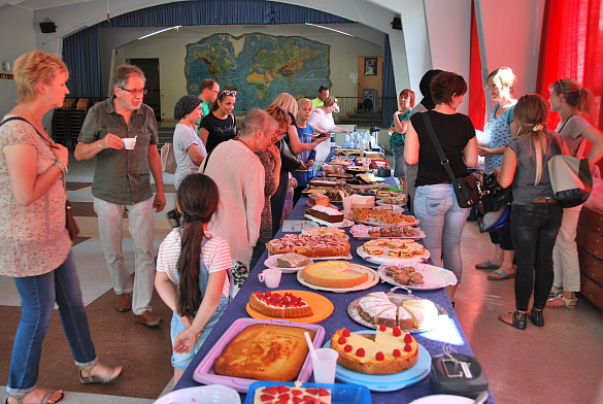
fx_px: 503
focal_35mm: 30
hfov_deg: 61.9
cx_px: 302
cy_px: 202
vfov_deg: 43.7
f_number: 3.8
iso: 200
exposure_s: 1/30
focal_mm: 20
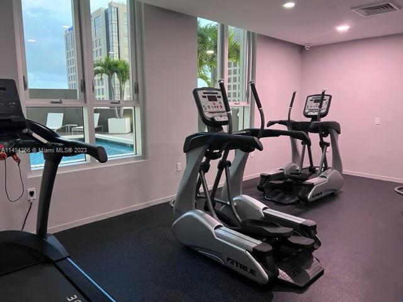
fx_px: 303
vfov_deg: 53.1
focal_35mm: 26
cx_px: 202
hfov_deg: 67.3
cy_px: 151
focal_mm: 5.7
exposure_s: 1/60
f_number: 1.5
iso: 400
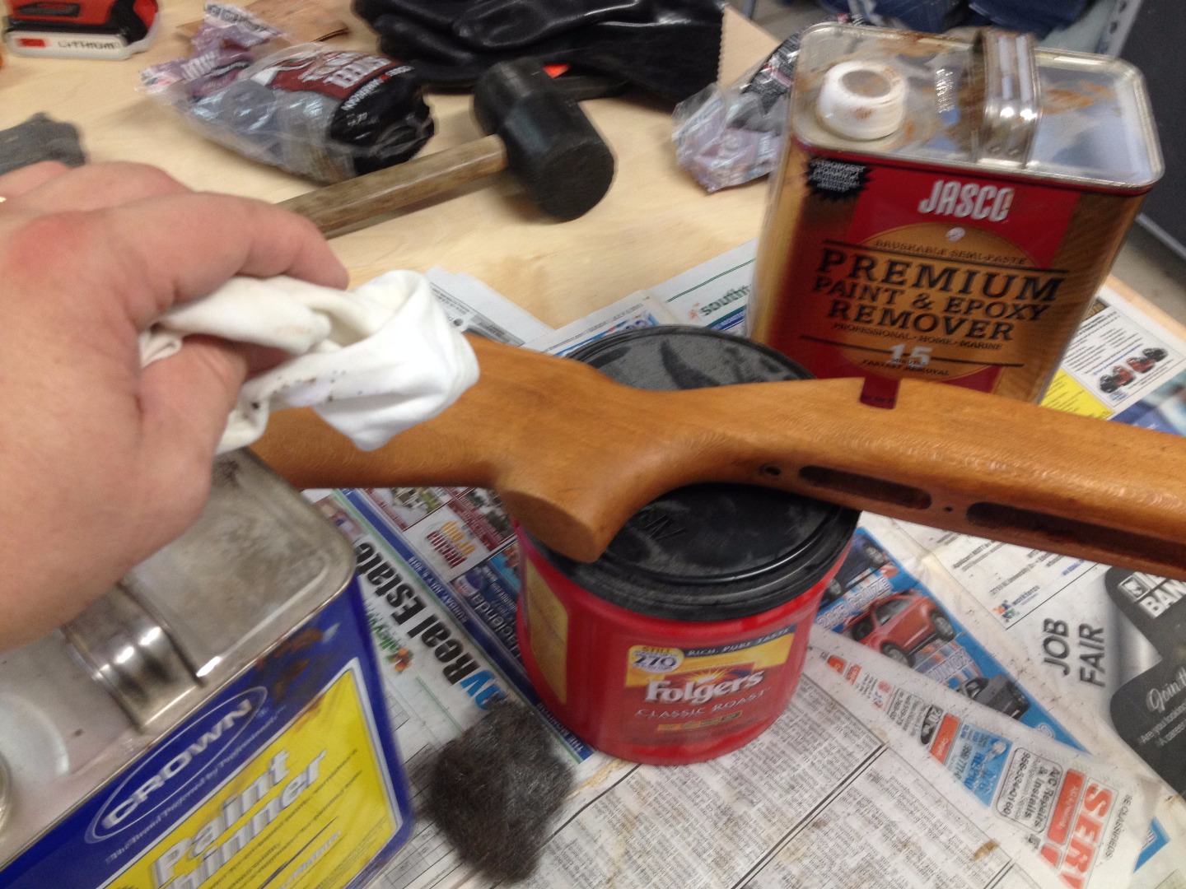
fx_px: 1199
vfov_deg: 40.7
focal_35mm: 35
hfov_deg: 52.6
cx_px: 593
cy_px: 444
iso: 100
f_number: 2.4
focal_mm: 4.28
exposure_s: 1/20
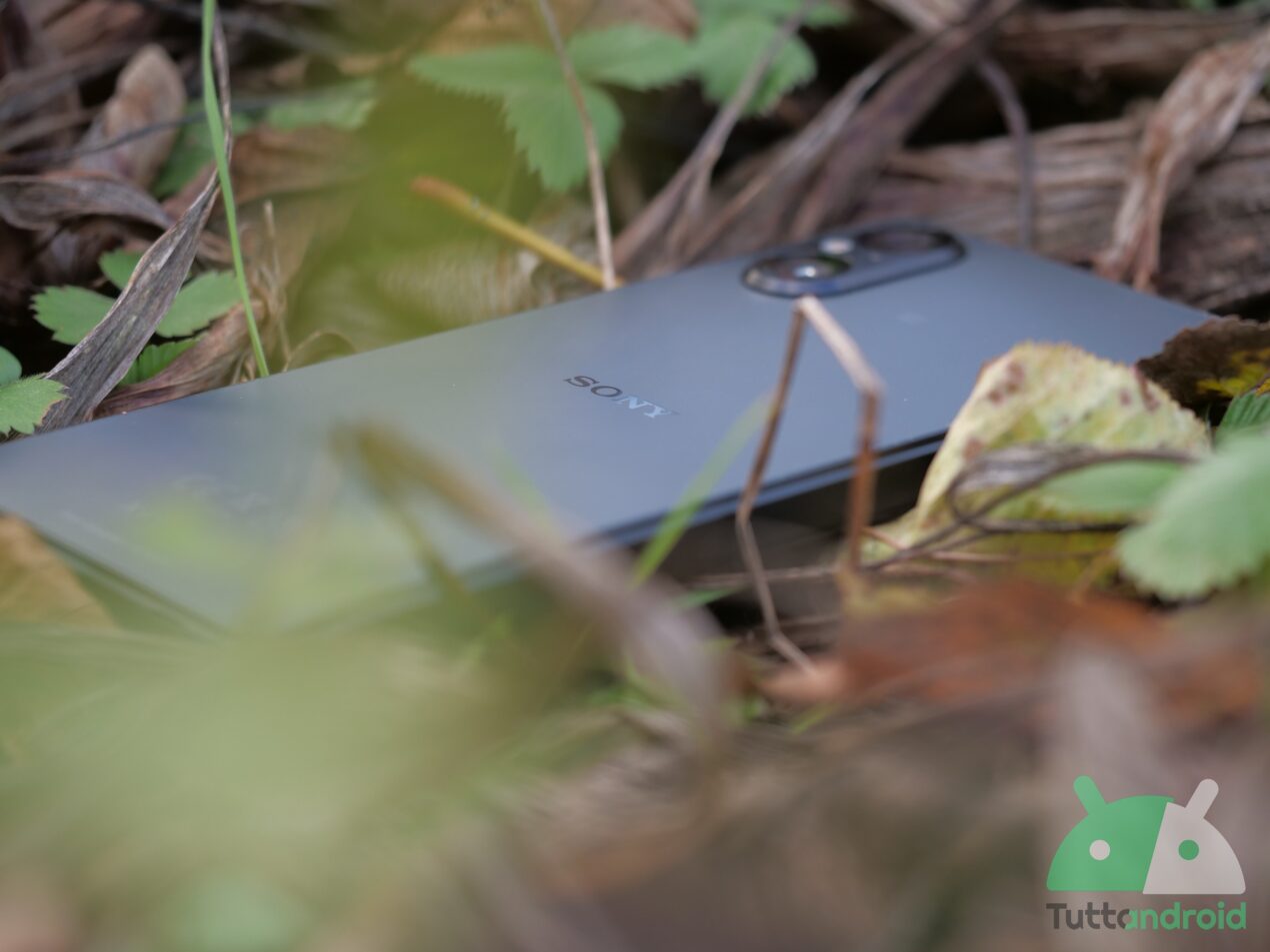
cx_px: 635
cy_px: 476
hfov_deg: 16.4
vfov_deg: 12.4
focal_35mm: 120
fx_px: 4403
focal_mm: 60
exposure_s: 1/200
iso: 200
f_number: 2.8
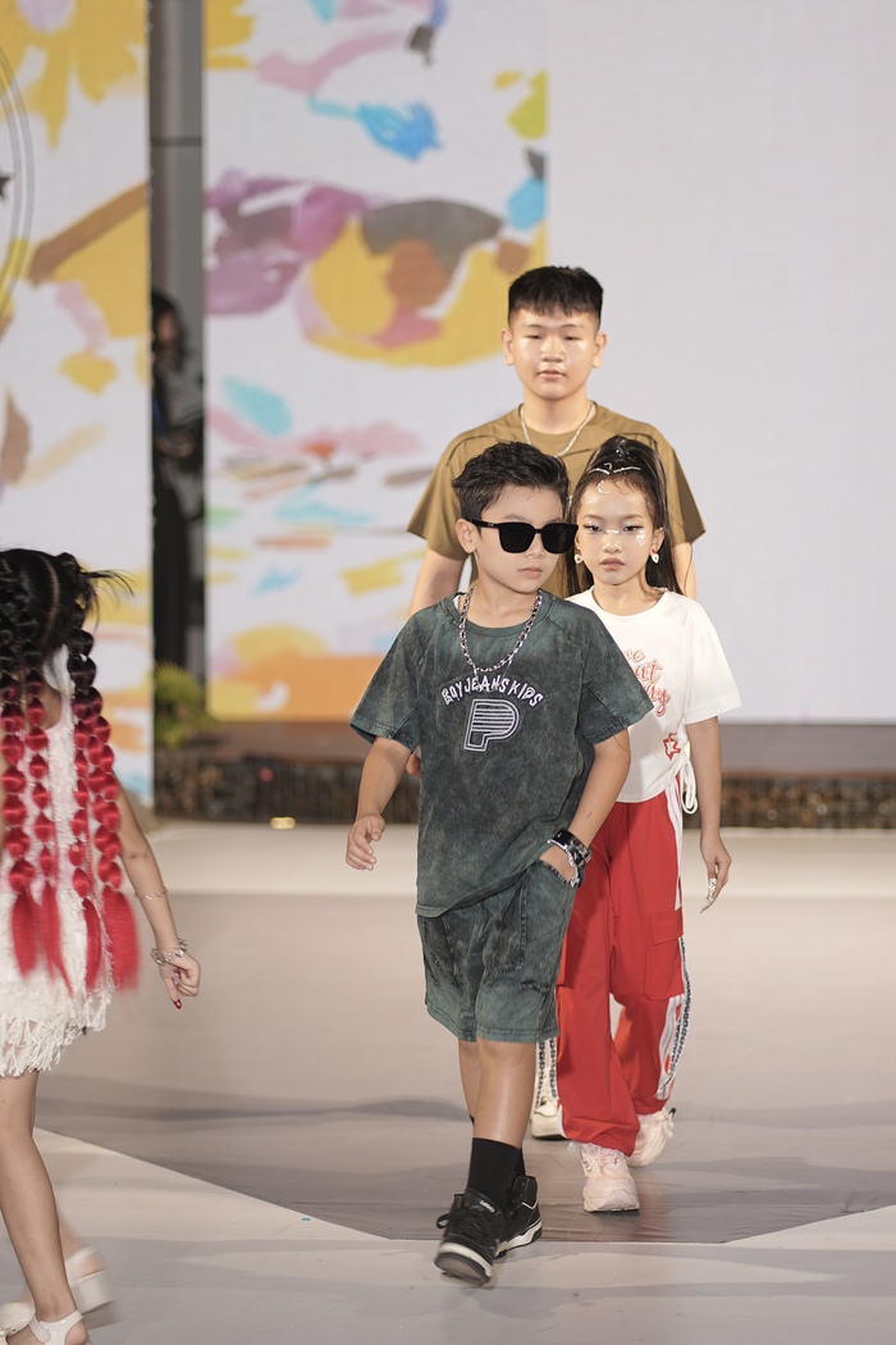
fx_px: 3173
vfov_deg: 23.9
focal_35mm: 85
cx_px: 448
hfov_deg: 16.1
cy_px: 672
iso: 100
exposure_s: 1/160
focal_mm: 85
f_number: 1.8
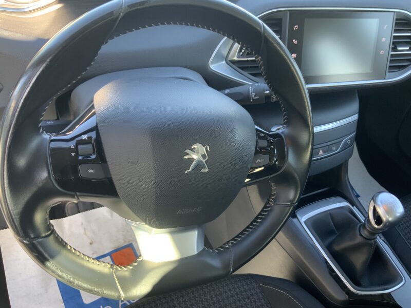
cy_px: 154
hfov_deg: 61.7
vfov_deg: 48.2
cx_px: 206
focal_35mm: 29
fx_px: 344
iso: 64
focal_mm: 3
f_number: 1.8
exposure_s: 1/100
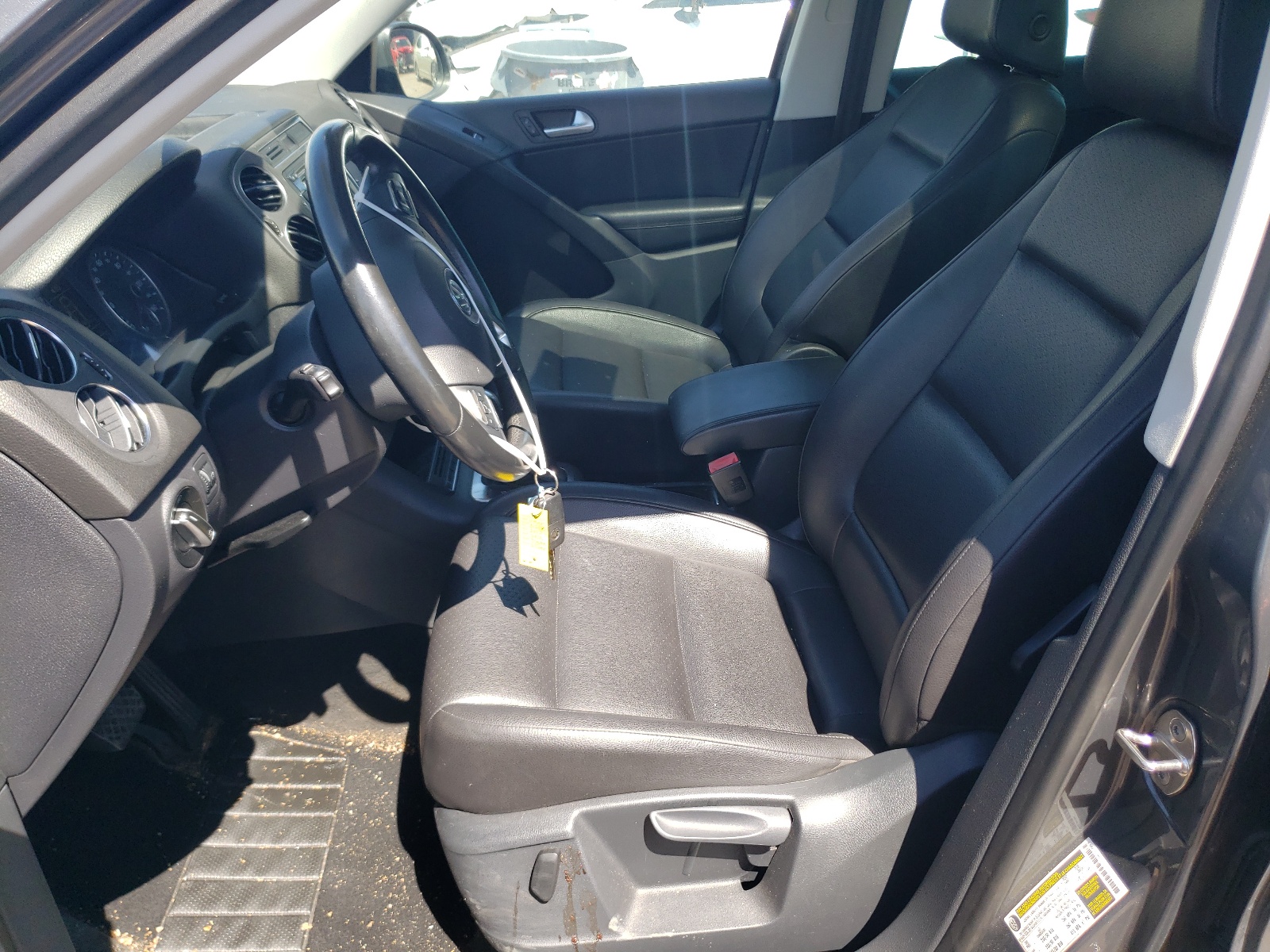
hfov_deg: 67.3
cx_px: 635
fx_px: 954
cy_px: 476
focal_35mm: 26
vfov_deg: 53.1
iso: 50
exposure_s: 1/526
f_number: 1.5
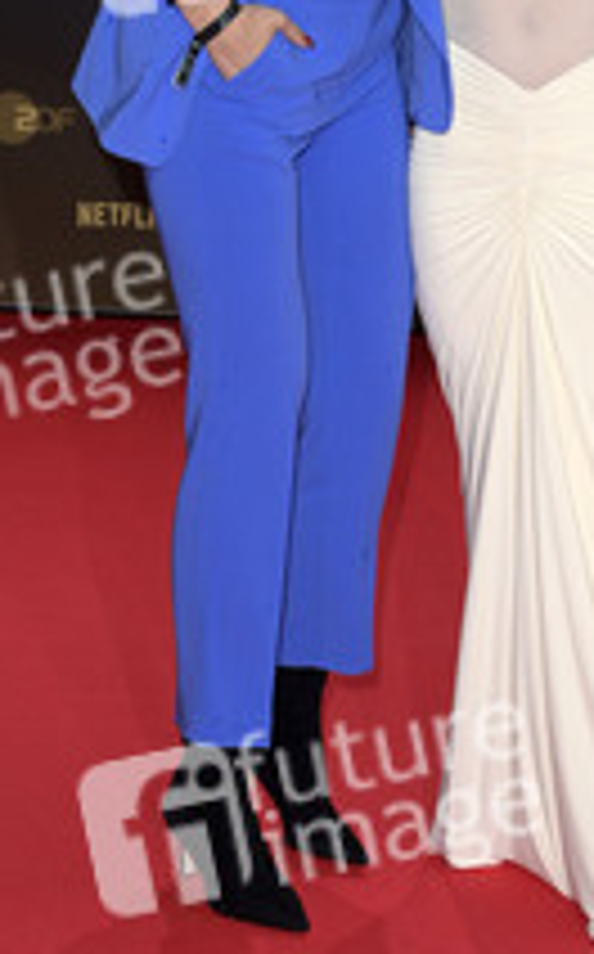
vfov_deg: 16.5
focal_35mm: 125
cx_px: 441
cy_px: 135
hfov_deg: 10.4
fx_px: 3247
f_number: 5
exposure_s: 1/250
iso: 1000
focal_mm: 65
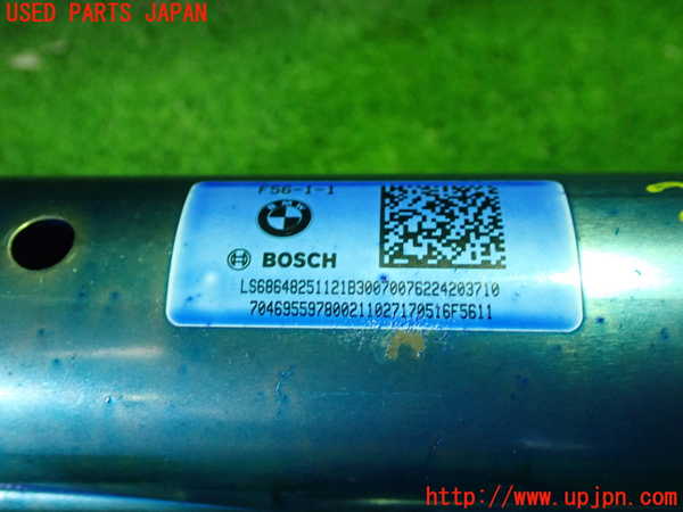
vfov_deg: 35.1
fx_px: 809
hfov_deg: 45.8
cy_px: 256
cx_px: 342
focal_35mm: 41
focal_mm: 7.31
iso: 800
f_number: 2.8
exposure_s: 1/30
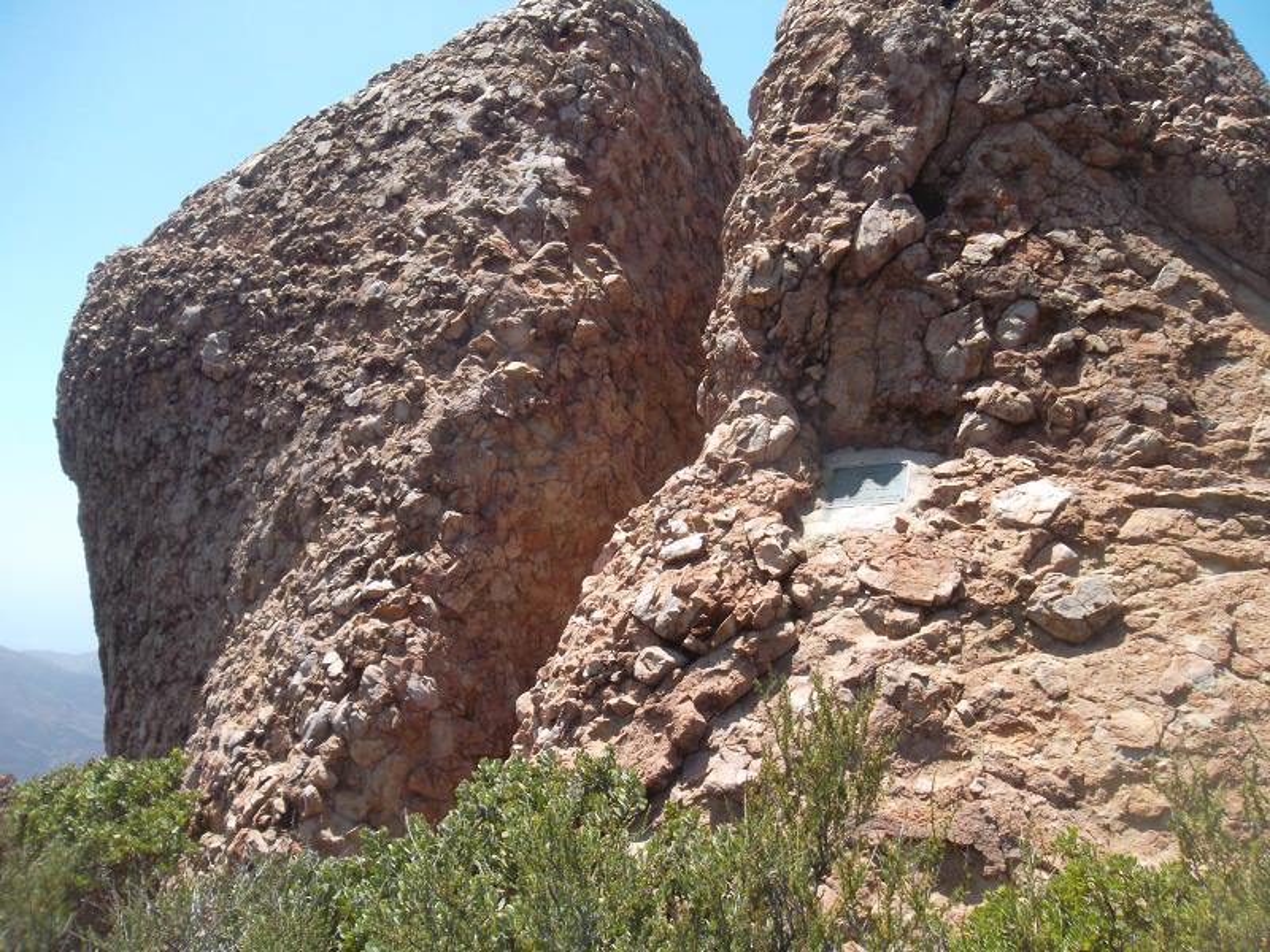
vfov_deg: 51.4
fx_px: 991
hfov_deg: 65.3
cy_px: 476
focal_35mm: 27
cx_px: 635
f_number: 3.5
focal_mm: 4.9
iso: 80
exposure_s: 1/350
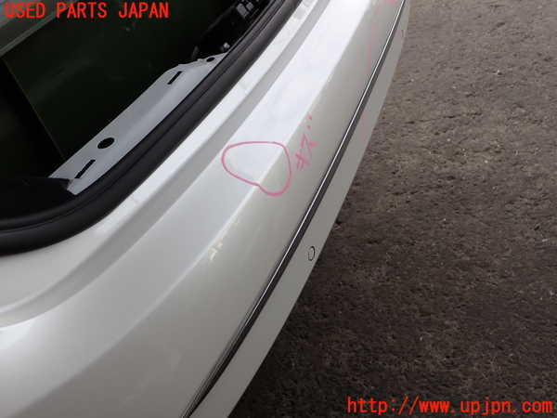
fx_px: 483
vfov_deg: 46.8
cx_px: 278
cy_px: 209
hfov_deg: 60.0
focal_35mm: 30
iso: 100
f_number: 3.2
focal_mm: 5.4
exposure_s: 1/200
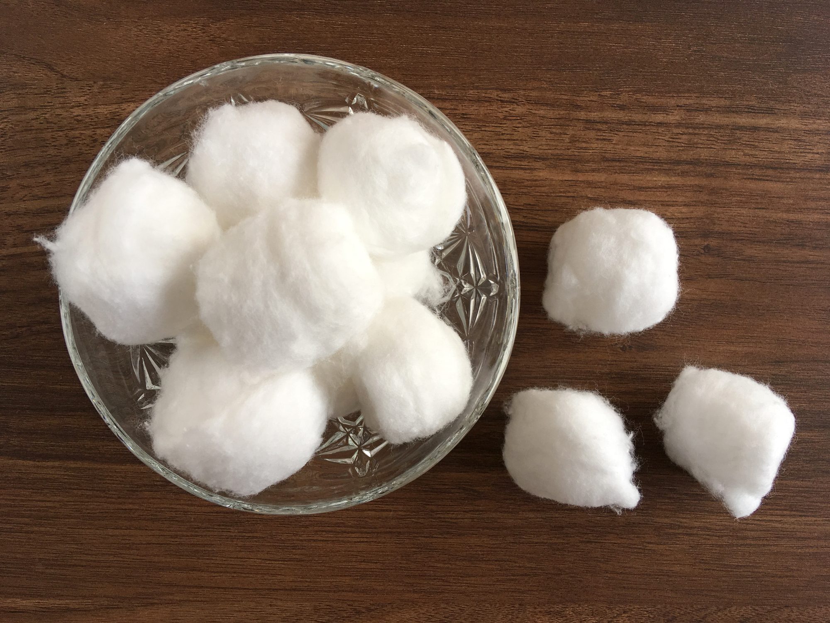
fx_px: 695
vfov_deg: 48.2
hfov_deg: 61.7
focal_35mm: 29
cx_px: 415
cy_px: 312
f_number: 2.2
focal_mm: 4.15
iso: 25
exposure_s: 1/50
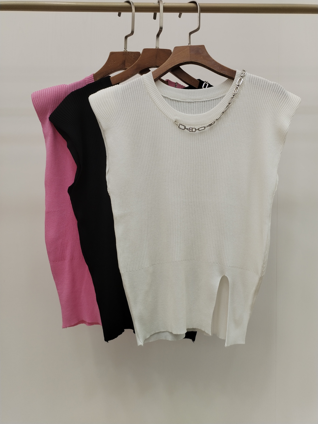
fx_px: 355
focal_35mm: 29
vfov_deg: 61.7
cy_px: 212
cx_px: 159
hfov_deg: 48.2
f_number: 1.8
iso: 137
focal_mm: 4.75
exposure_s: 1/100
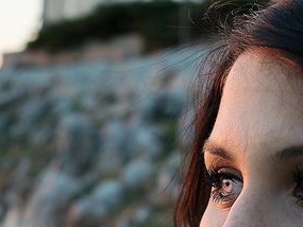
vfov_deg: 15.1
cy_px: 187
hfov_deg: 20.2
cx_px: 196
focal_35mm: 97
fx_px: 849
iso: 320
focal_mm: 32
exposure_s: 1/60
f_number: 5
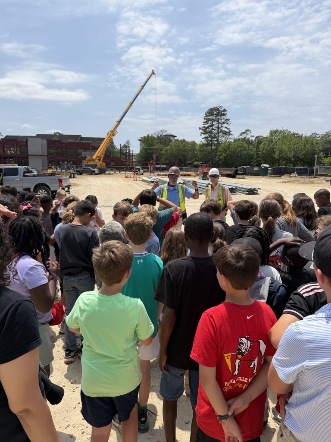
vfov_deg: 71.6
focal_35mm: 24
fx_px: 306
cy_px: 221
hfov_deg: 56.8
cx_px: 166
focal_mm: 6.76
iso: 80
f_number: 1.78
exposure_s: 1/5319
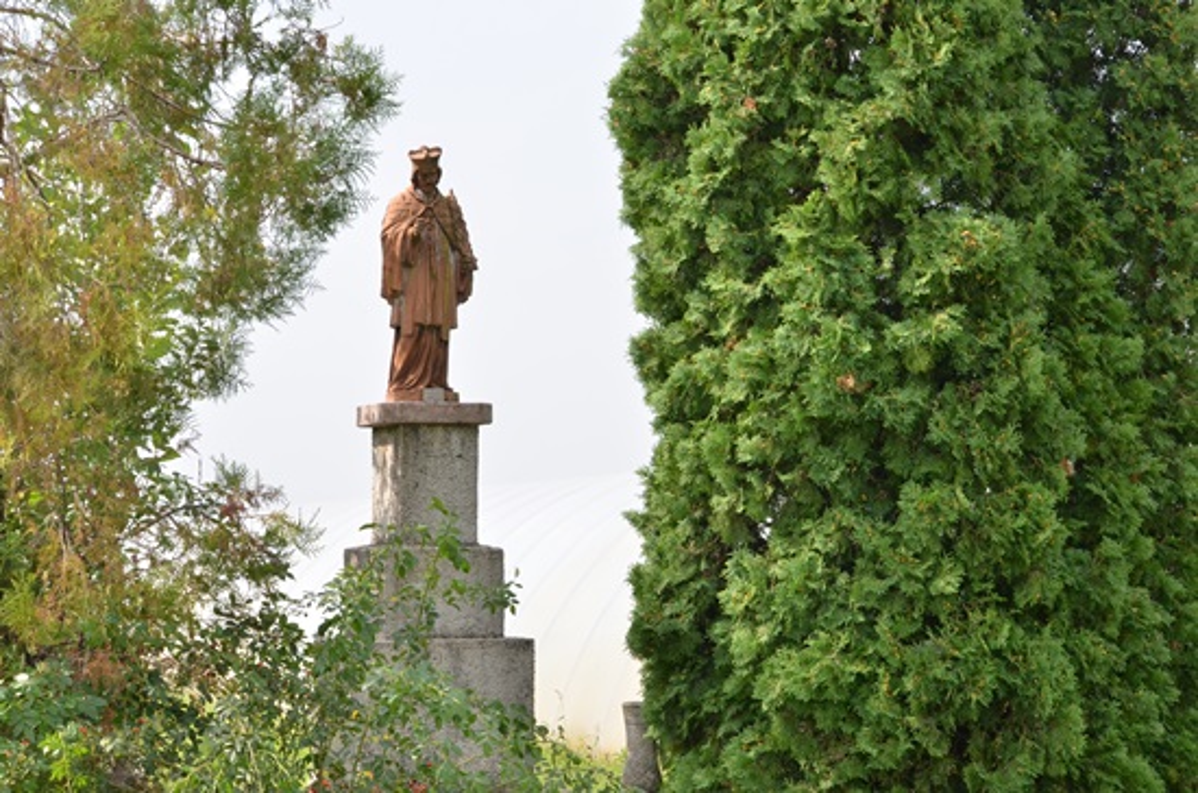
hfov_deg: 24.7
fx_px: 2739
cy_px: 396
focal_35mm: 82
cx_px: 599
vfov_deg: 16.5
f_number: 13
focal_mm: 55
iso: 400
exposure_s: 1/250
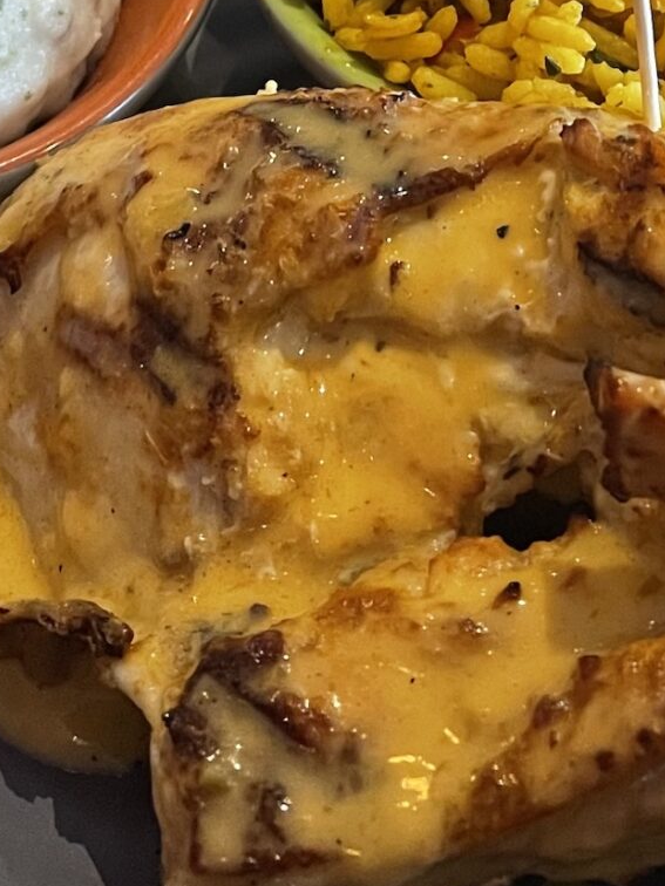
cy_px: -343
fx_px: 2254
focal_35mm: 88
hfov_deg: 16.7
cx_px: 497
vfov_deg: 20.0
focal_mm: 5.1
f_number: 1.6
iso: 400
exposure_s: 1/60
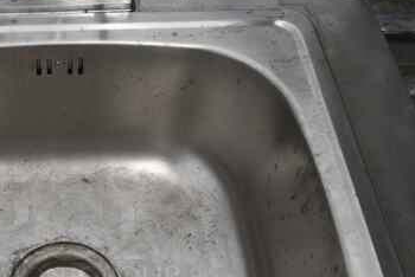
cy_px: 225
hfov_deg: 39.5
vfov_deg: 28.1
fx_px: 542
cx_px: 58
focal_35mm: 47
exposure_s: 1/400
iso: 100
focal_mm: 18
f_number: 10
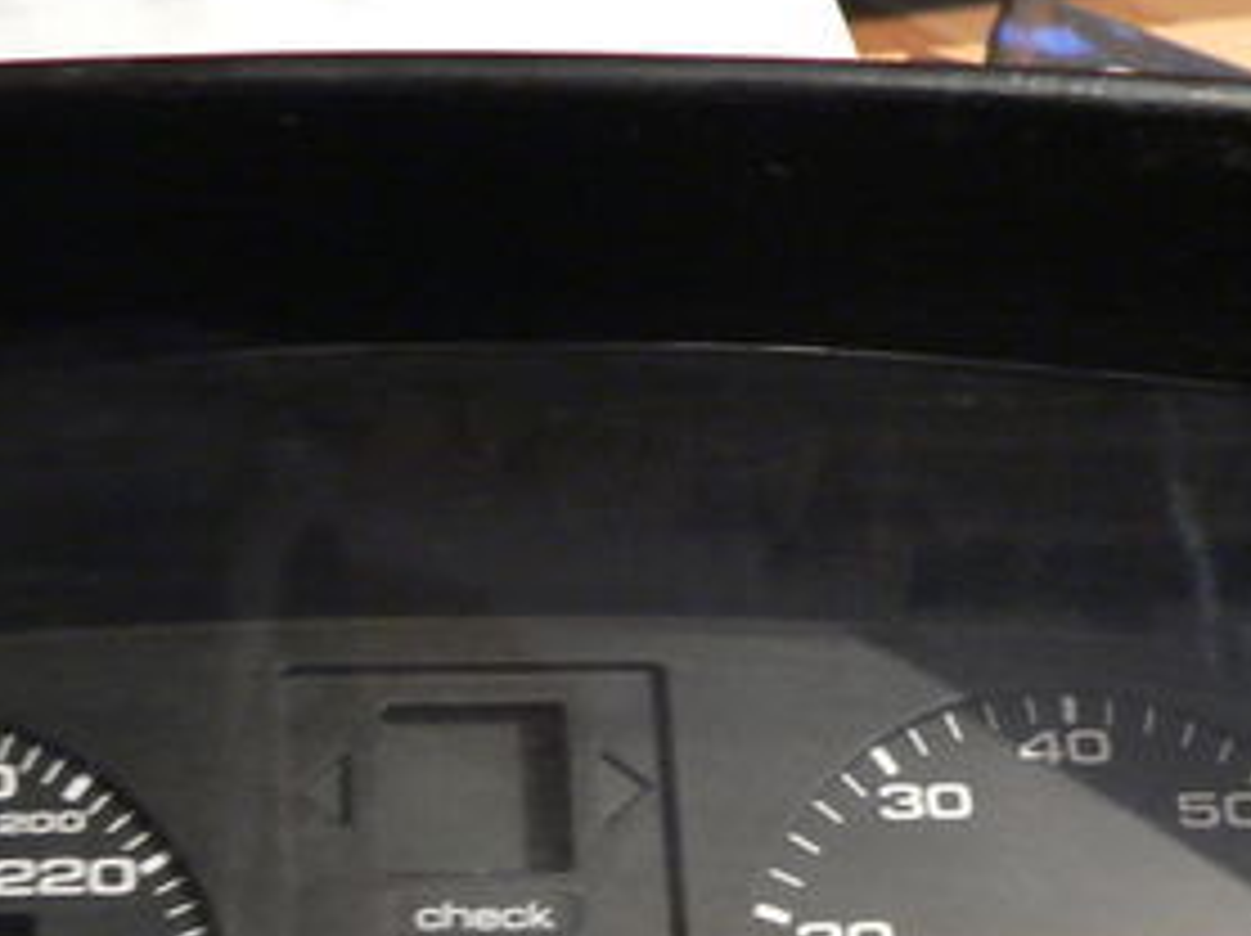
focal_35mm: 83
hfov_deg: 23.3
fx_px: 2997
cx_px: 279
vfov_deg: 17.2
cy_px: 1012
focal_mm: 6
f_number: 2.8
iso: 200
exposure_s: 1/4
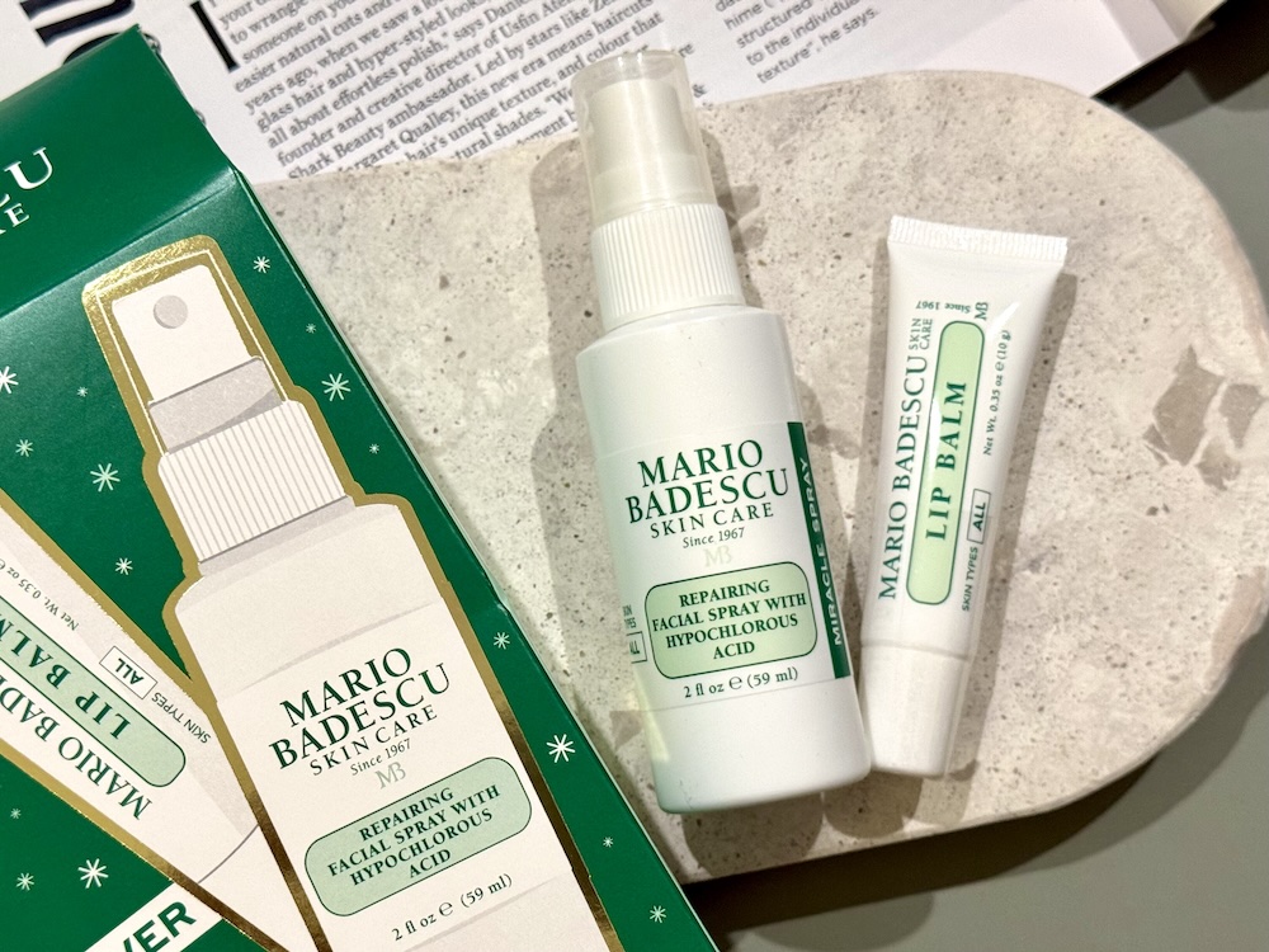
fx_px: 1760
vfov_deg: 30.3
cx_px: 634
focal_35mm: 48
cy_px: 476
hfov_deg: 39.7
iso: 200
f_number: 1.78
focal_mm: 6.76
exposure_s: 1/50
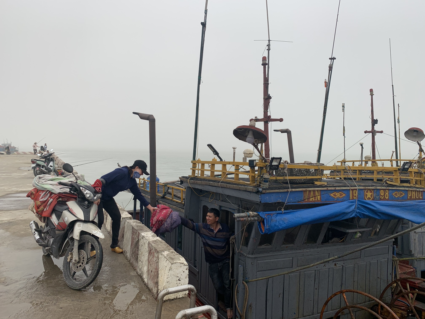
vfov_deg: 53.1
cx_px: 212
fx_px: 319
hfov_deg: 67.3
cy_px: 160
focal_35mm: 26
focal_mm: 4.25
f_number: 1.8
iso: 25
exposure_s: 1/1299
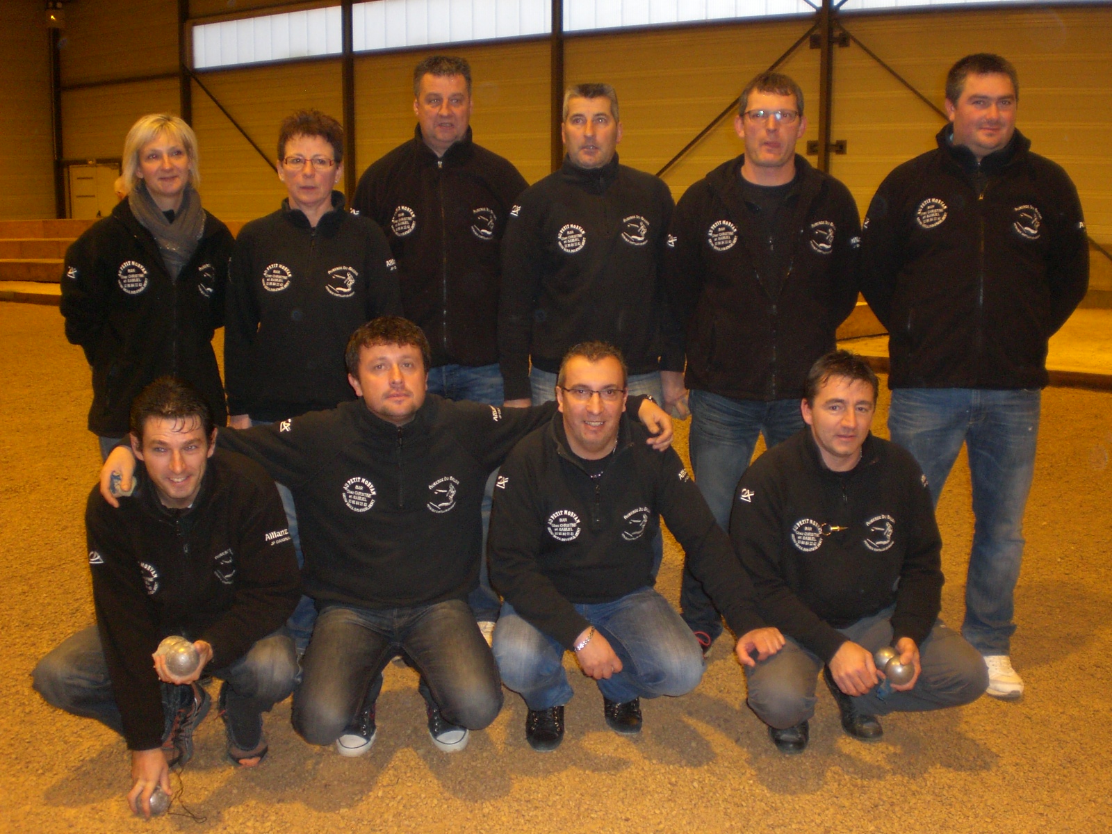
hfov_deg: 49.0
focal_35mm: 38
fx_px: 1221
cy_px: 417
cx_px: 556
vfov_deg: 37.7
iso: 200
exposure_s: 1/60
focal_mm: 6.3
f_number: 3.1
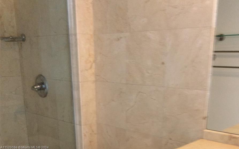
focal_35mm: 47
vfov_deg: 26.0
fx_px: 306
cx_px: 120
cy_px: 148
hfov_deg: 42.7
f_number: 2.4
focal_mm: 3.3
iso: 80
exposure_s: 1/24
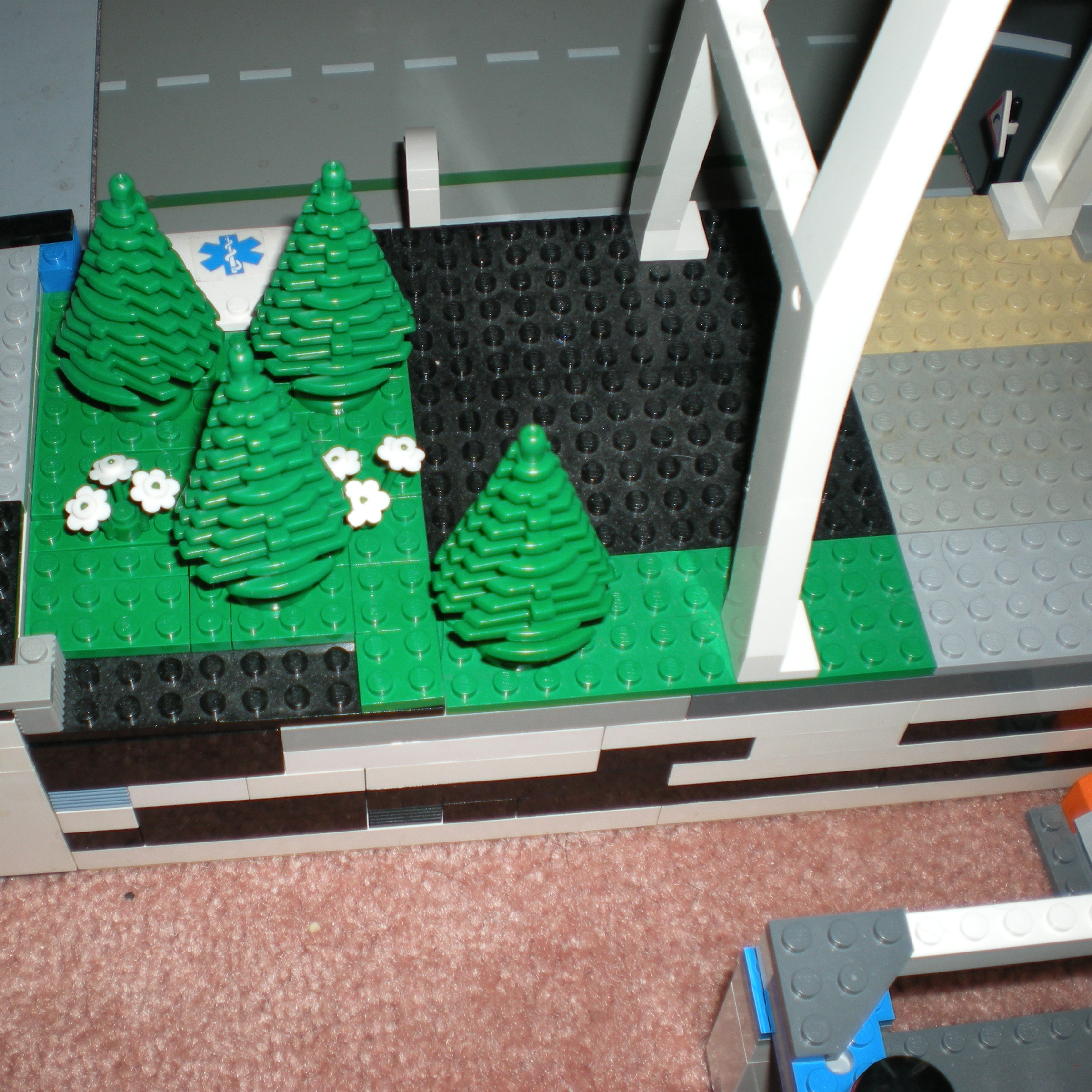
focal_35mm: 45
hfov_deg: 37.3
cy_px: 545
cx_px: 395
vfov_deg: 37.6
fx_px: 1606
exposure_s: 1/60
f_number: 3.1
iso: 64
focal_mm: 6.3
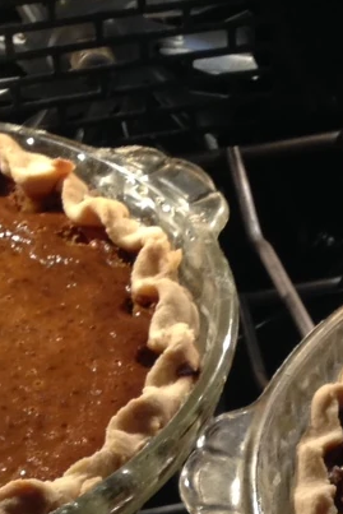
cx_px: 260
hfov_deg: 9.9
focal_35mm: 139
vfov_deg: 14.5
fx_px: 1985
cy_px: 543
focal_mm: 4.12
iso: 100
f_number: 2.4
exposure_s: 1/20
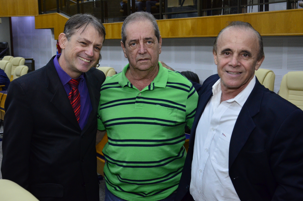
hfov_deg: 38.3
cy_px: 101
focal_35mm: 52
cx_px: 152
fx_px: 437
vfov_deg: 25.9
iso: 2000
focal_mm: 32
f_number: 5.6
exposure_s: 1/125
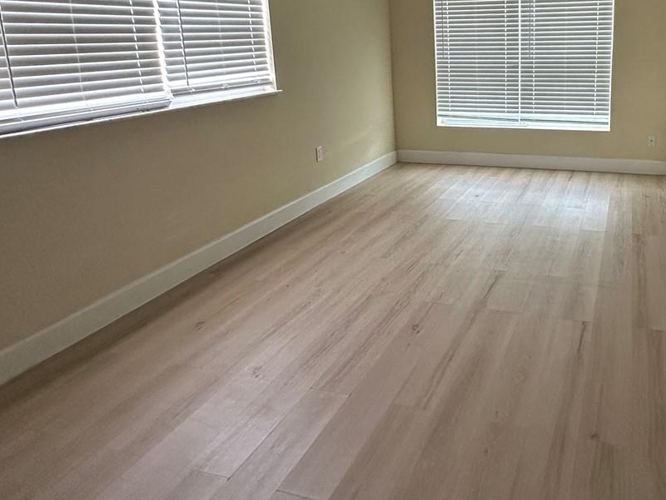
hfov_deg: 60.8
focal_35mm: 28
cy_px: 139
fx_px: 539
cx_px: 479
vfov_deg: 48.3
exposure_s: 1/120
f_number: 2.2
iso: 200
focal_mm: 2.22
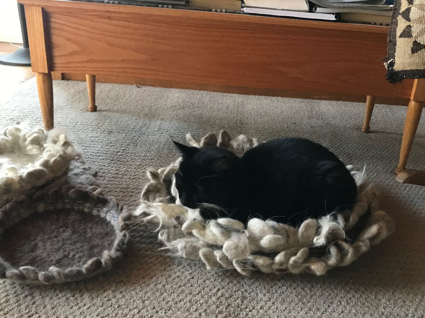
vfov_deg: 39.6
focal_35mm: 36
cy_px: 166
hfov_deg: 51.2
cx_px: 245
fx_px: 442
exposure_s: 1/15
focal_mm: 3.99
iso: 100
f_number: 1.8
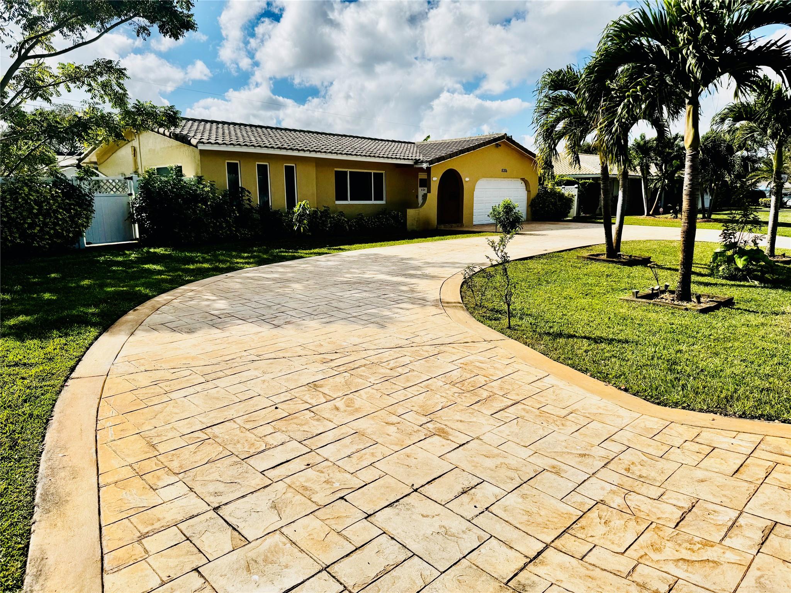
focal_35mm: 24
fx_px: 548
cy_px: 296
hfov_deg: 71.6
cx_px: 396
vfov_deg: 56.8
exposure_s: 1/10417
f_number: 1.78
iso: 80
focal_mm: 6.76
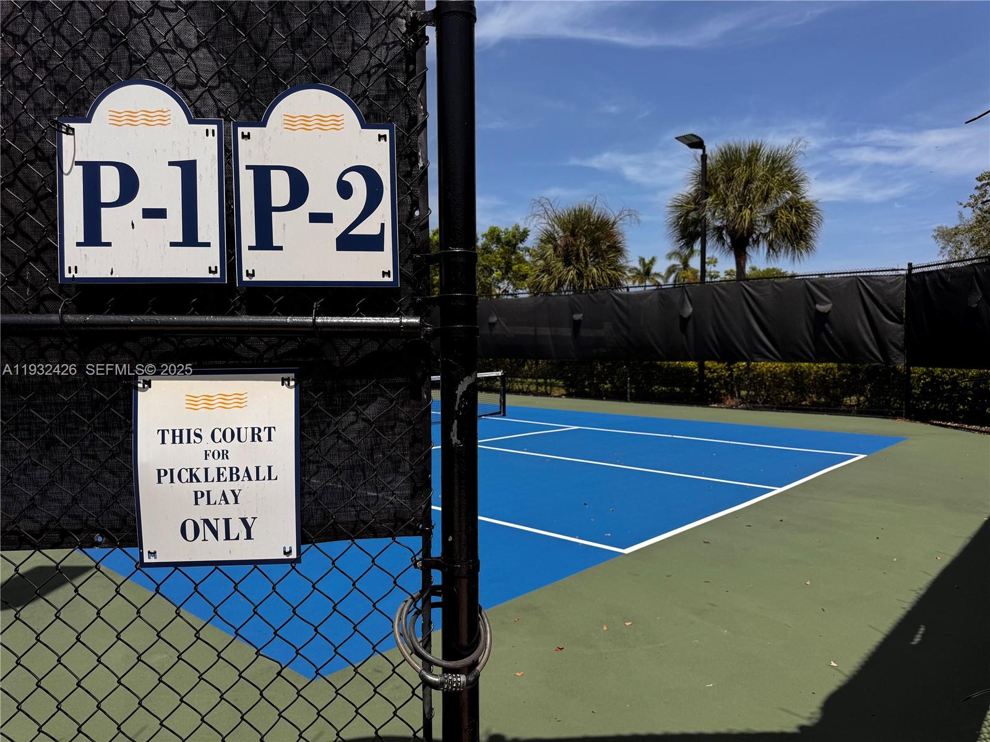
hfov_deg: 71.6
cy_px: 371
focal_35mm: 24
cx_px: 495
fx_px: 686
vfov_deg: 56.8
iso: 80
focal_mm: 6.76
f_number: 1.78
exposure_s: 1/5348
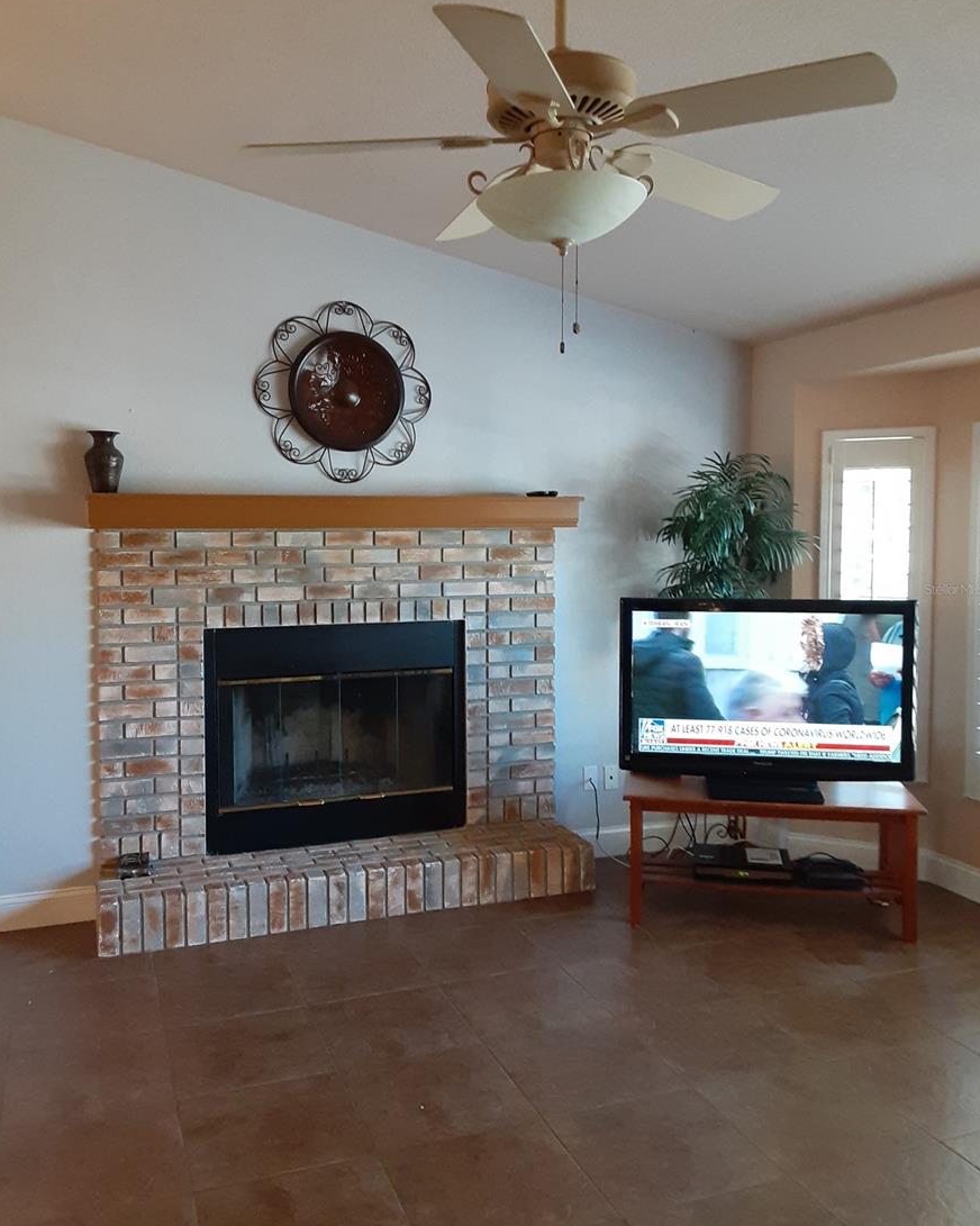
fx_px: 1052
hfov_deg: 49.9
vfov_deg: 60.4
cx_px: 481
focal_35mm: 29
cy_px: 589
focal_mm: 2.91
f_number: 1.9
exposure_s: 1/40
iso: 250
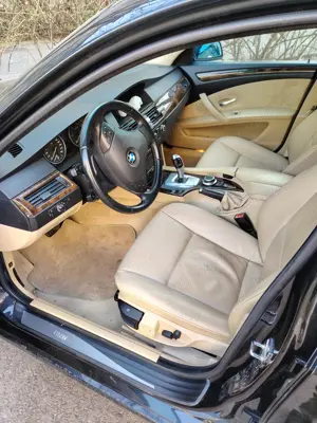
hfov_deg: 56.8
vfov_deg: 71.6
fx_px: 293
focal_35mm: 24
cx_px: 158
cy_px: 212
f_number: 1.75
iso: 313
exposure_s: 1/50
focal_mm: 5.25
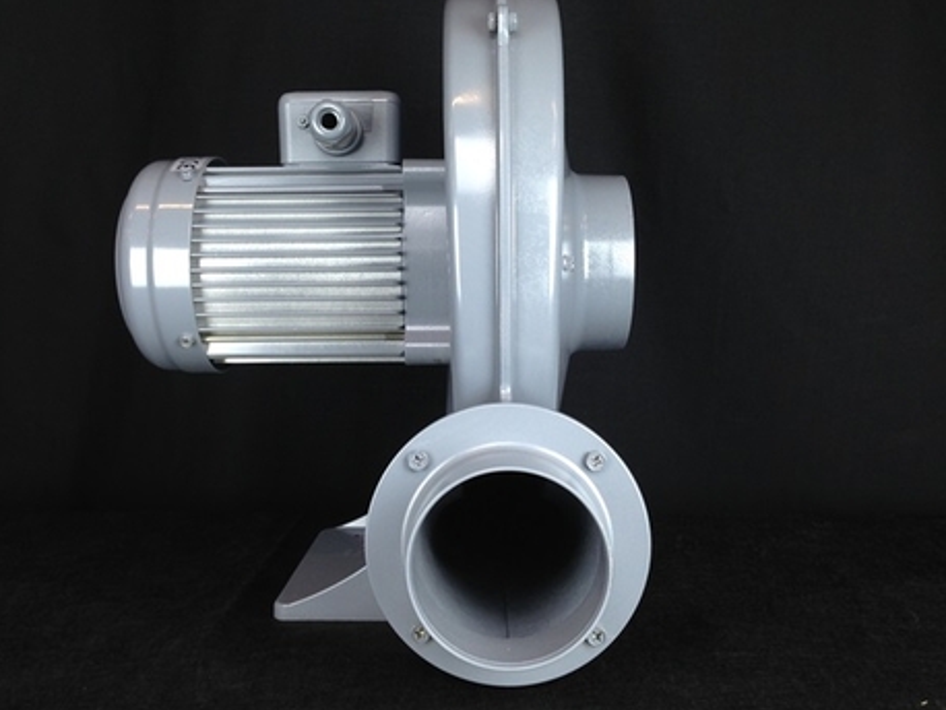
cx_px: 461
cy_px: 333
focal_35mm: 36
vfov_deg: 39.7
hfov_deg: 51.3
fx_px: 984
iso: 50
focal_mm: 4.12
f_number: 2.4
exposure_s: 1/30
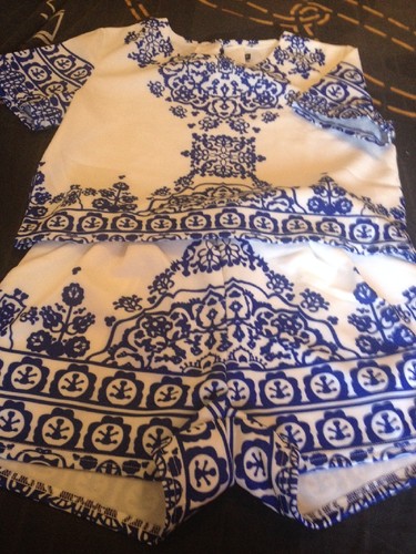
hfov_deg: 40.7
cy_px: 277
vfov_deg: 52.6
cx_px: 208
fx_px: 561
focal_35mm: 35
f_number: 2.4
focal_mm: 4.28
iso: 320
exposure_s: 1/20
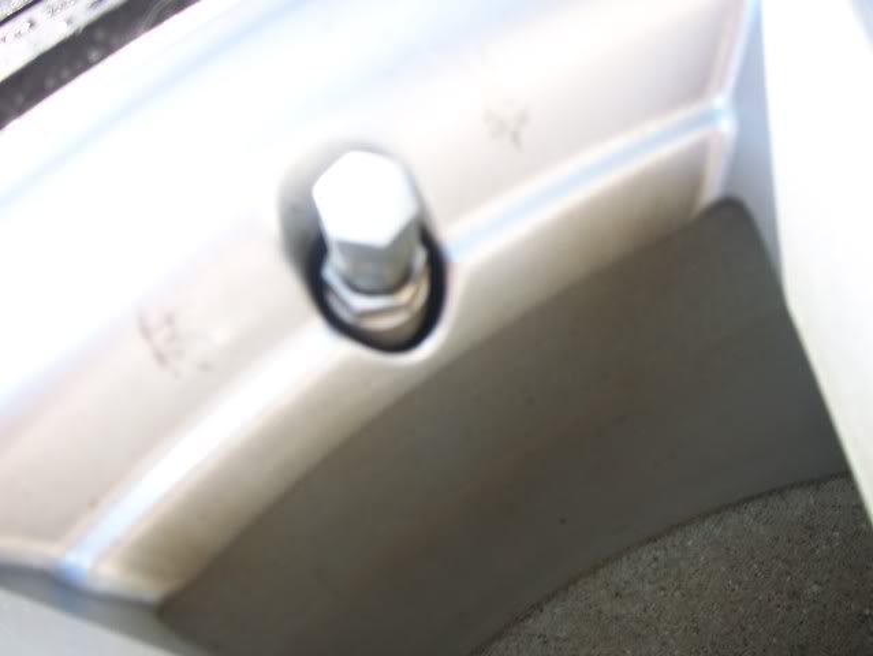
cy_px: 328
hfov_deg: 49.0
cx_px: 436
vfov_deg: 37.8
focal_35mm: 38
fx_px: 959
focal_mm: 6.3
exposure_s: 1/160
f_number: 3.9
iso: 64
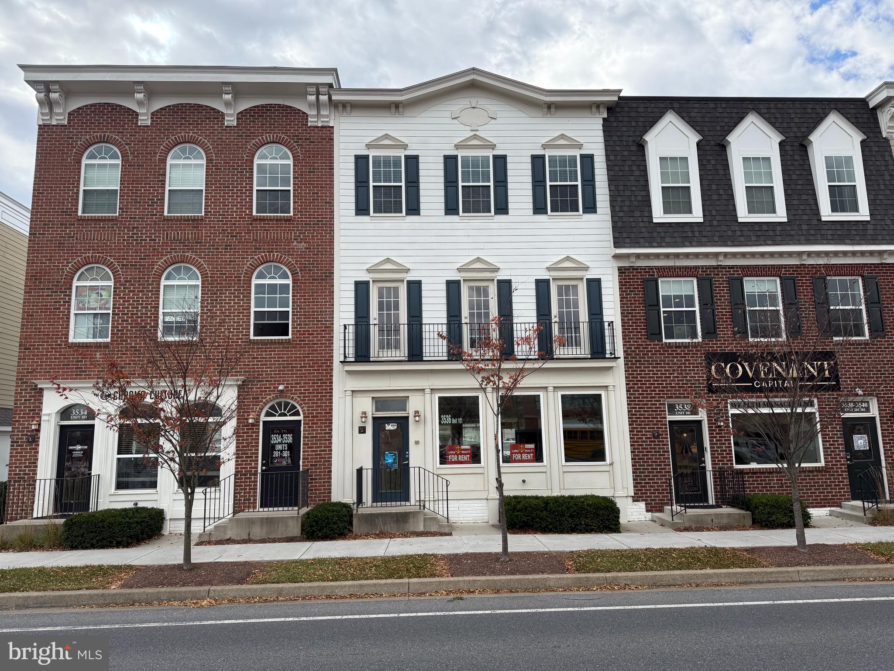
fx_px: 620
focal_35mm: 24
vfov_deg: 56.8
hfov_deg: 71.6
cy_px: 336
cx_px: 447
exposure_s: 1/2299
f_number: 1.78
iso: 100
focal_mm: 6.76
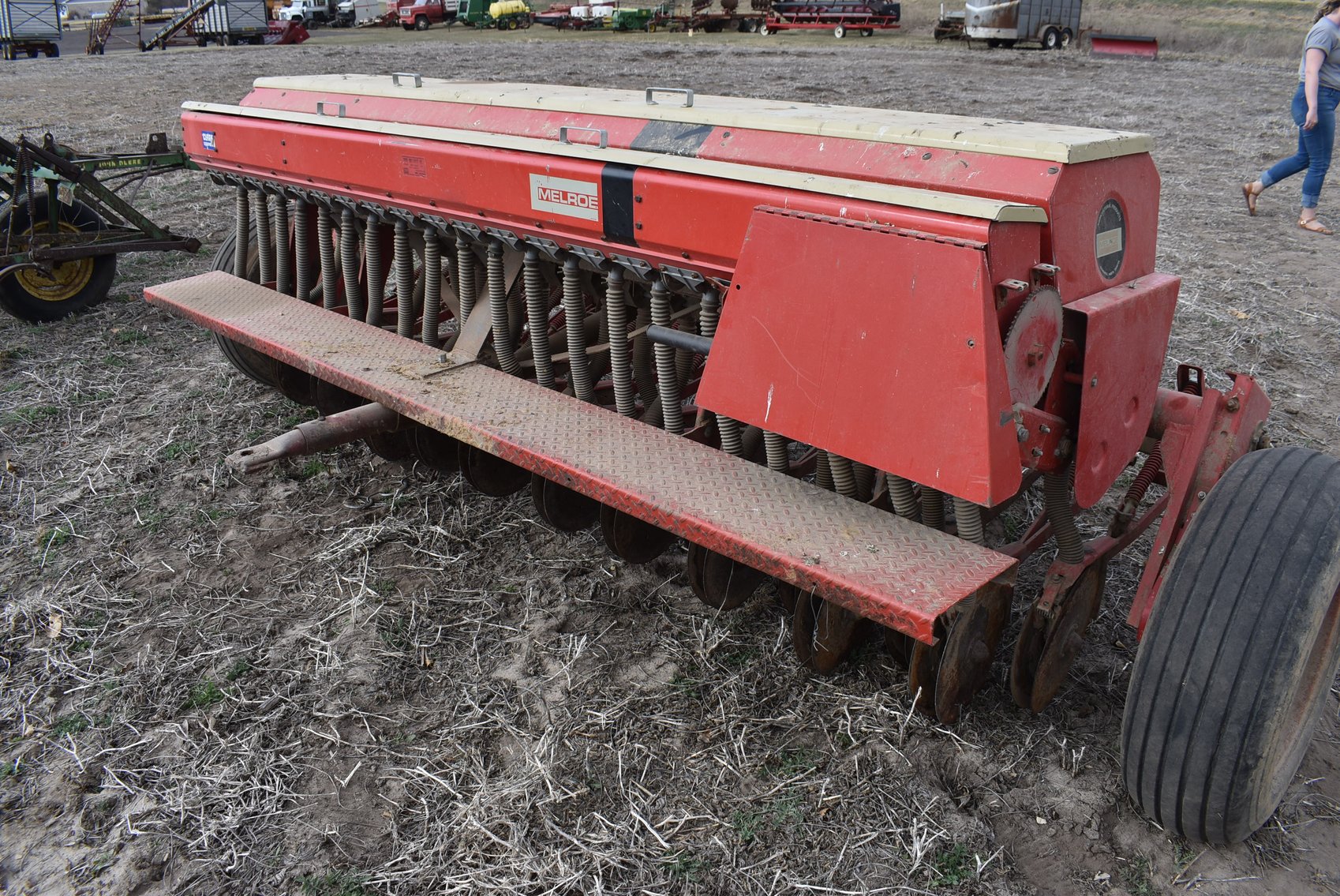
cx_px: 670
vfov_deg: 48.0
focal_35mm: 27
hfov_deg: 67.3
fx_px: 1006
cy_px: 448
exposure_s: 1/250
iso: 160
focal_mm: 18
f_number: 8
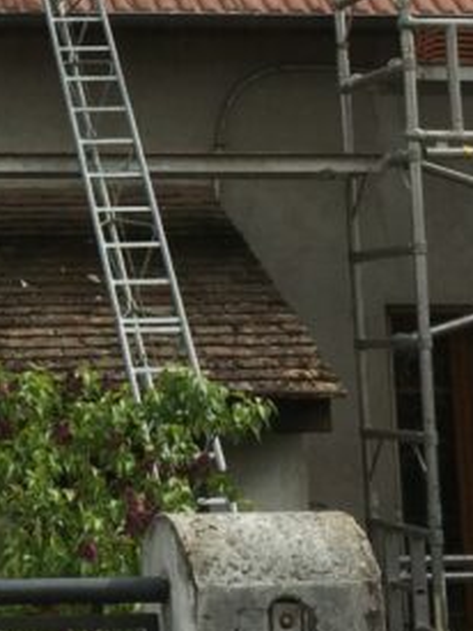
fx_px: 1969
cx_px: -161
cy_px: 23
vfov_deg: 17.8
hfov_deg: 13.2
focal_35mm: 108
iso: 25
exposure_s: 1/2653
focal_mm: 4.15
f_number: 2.2
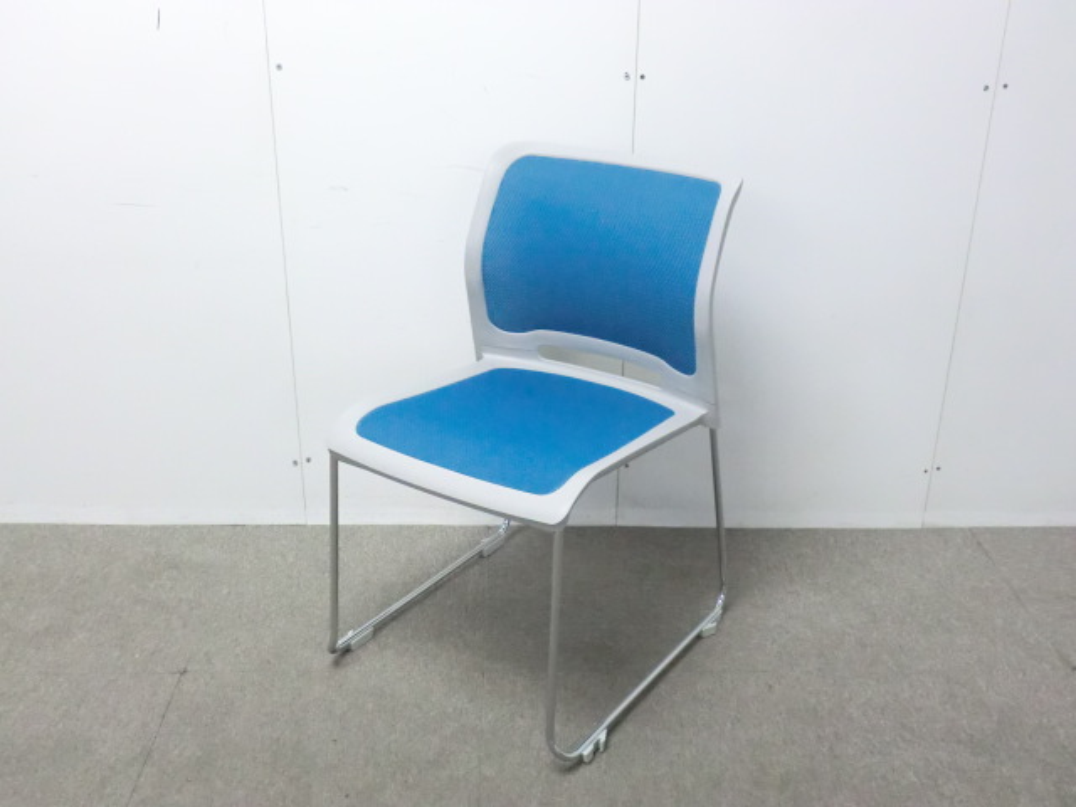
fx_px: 1181
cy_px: 404
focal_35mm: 38
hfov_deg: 49.0
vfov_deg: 37.7
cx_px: 538
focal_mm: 6.9
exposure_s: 1/40
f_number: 3.9
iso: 800
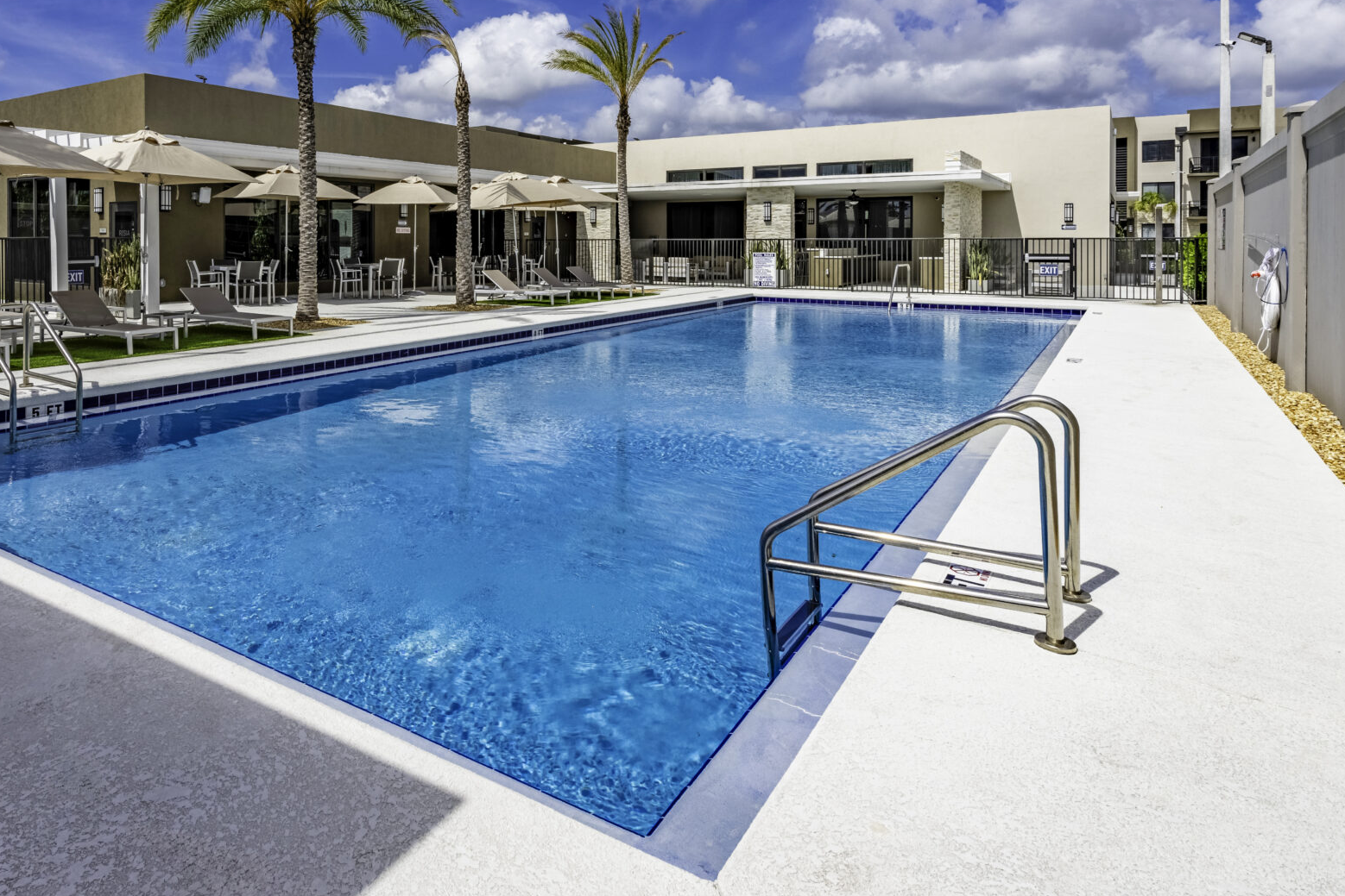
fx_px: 859
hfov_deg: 74.5
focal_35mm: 23
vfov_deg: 52.7
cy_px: 226
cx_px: 486
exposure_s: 1/32000
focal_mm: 14
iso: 400
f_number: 9
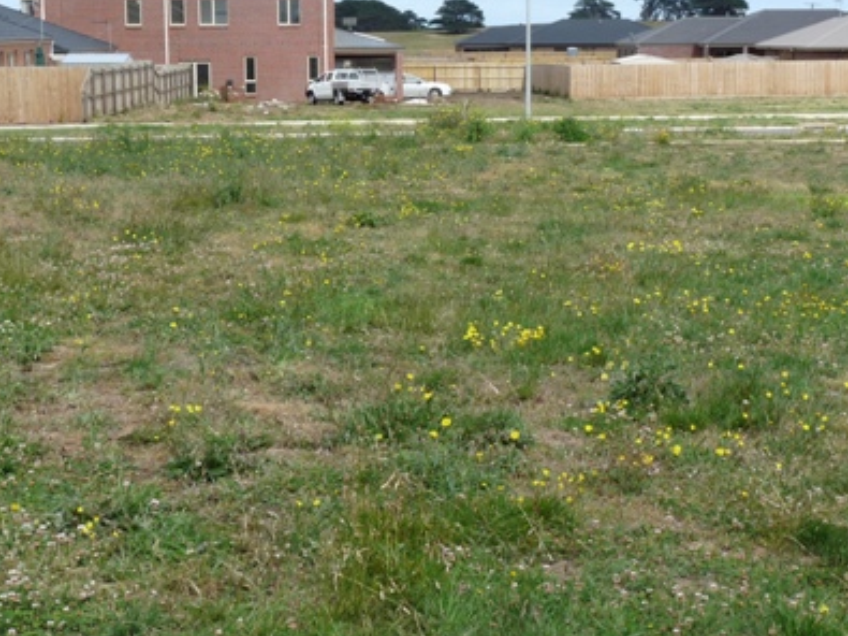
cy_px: 288
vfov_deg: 20.2
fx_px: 1788
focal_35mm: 73
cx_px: 481
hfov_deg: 26.7
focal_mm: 8
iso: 100
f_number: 5.6
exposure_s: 1/400
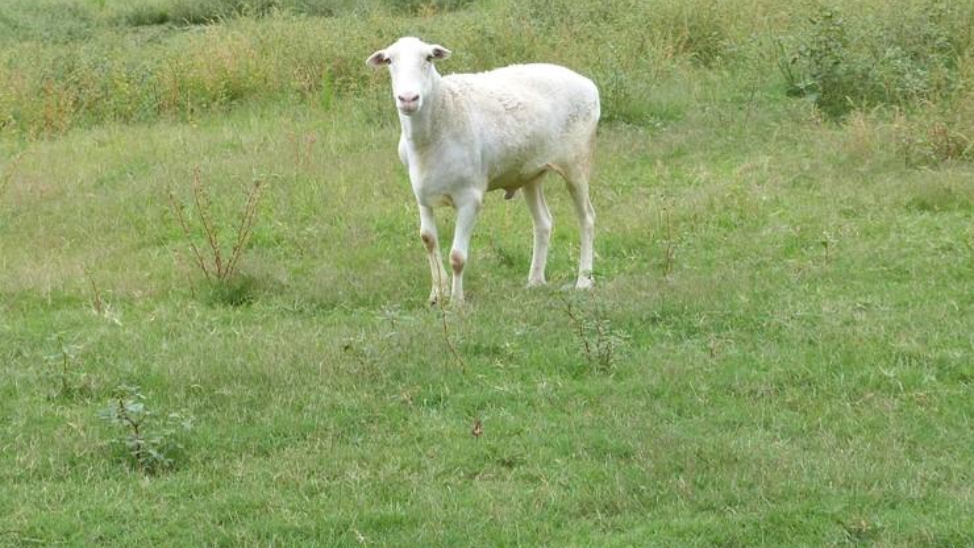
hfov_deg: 19.4
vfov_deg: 11.0
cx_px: 337
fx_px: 2841
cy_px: 142
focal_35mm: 110
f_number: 4
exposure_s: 1/160
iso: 100
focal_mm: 13.2
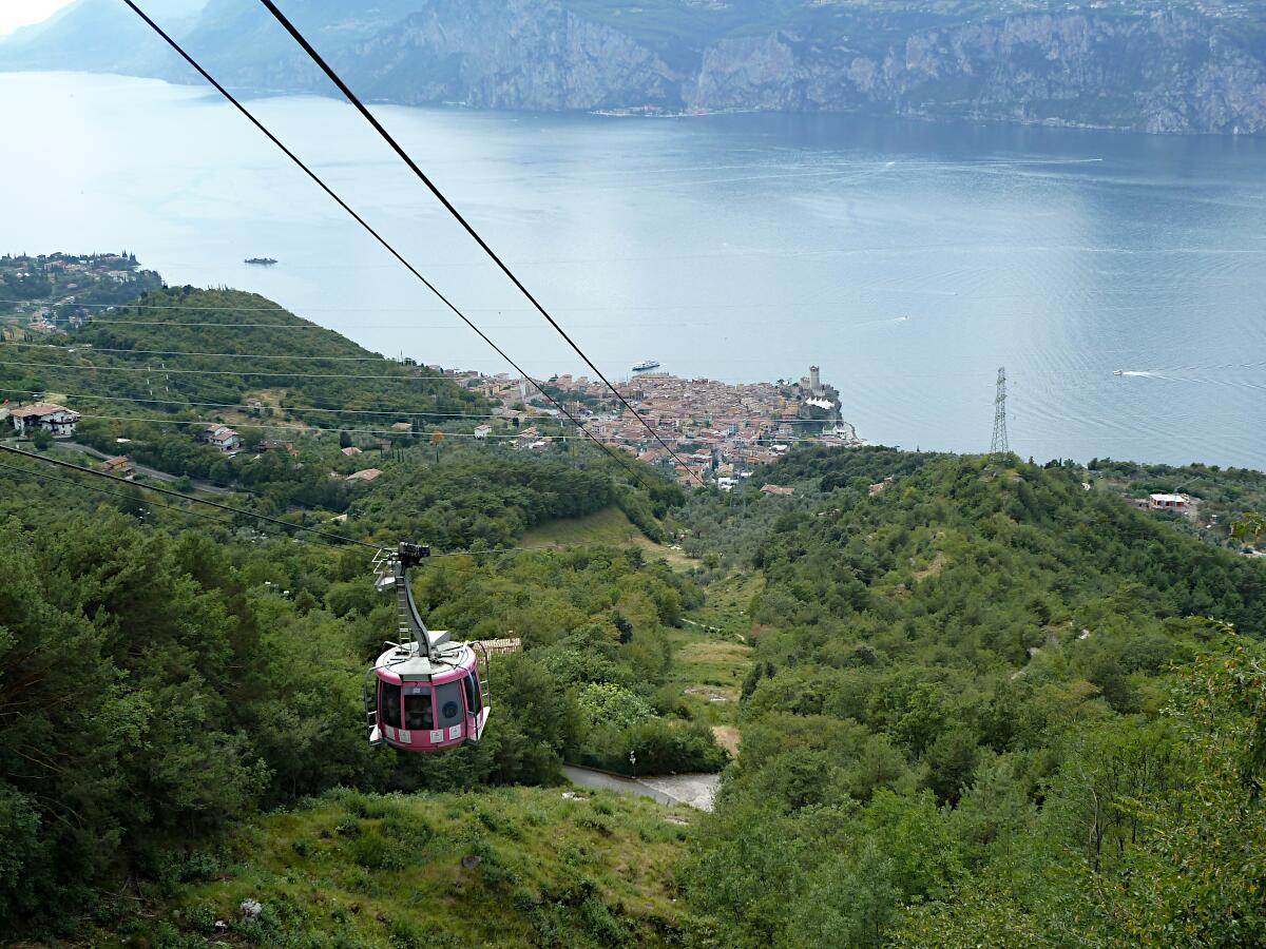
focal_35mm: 42
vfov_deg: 34.3
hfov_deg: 44.8
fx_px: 1536
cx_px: 633
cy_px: 474
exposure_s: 1/320
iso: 80
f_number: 4
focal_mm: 6.9
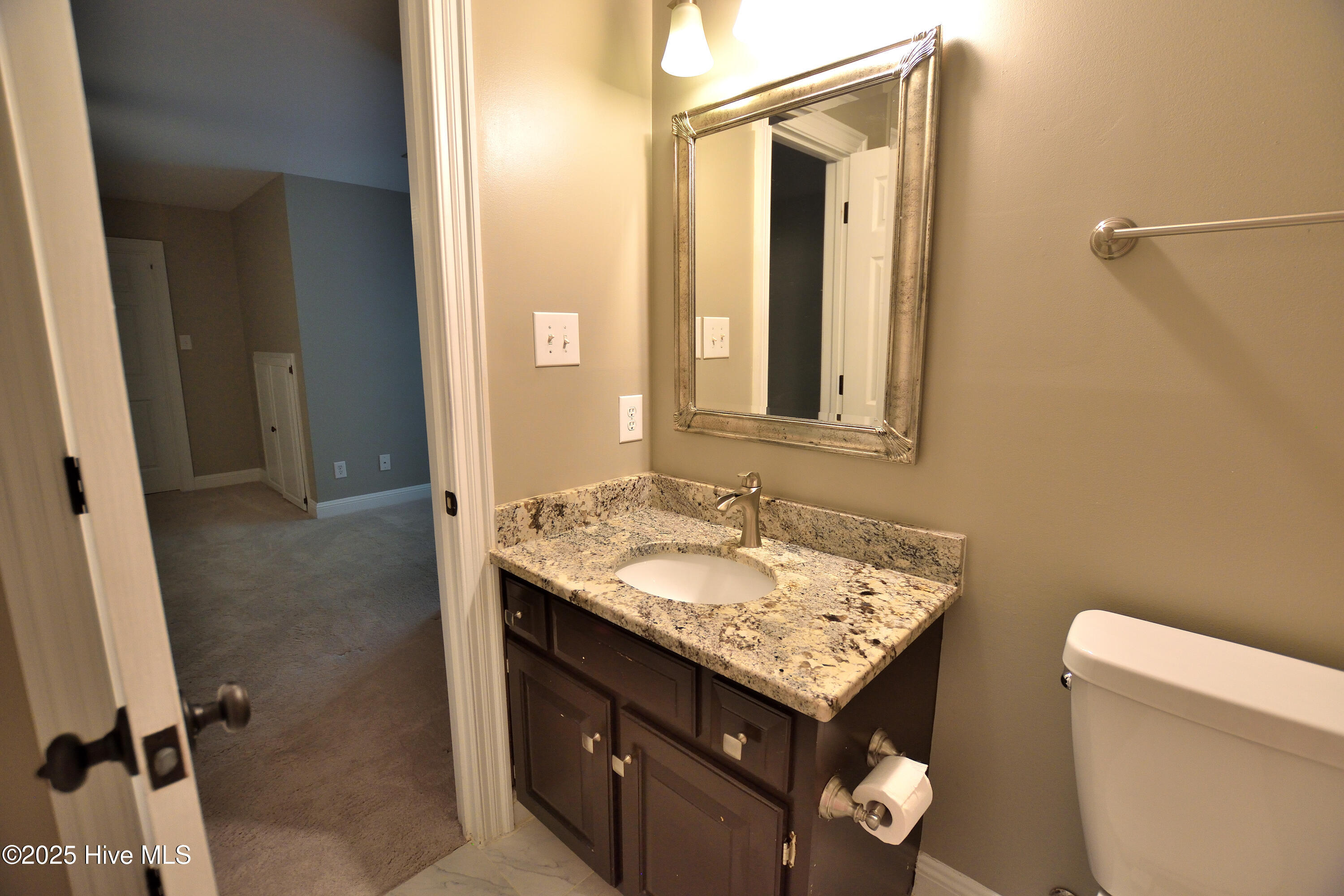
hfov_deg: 100.4
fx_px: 560
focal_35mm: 15
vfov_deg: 77.3
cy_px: 448
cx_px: 672
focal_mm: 10
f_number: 4
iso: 400
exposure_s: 1/60
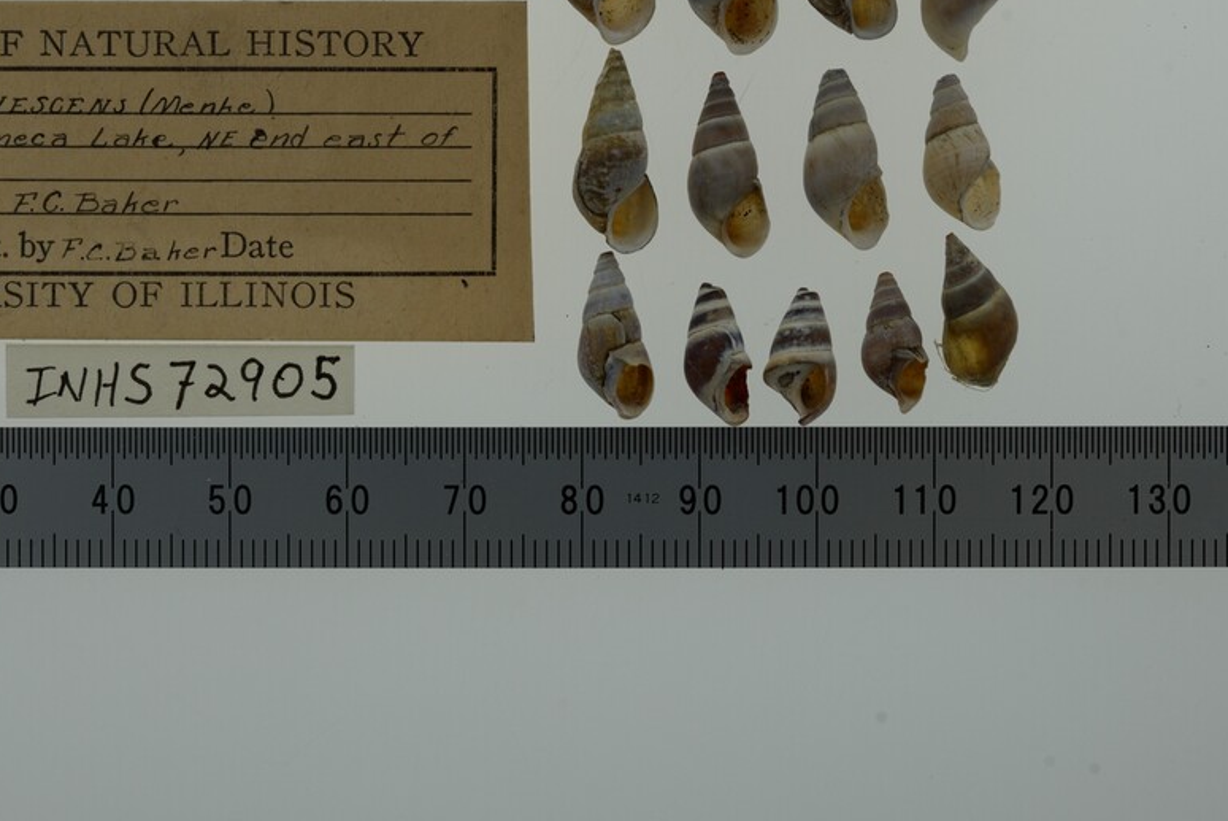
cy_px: 263
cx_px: 535
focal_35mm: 93
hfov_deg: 21.9
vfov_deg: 14.7
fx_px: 3174
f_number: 10
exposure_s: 1/160
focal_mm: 60
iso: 100
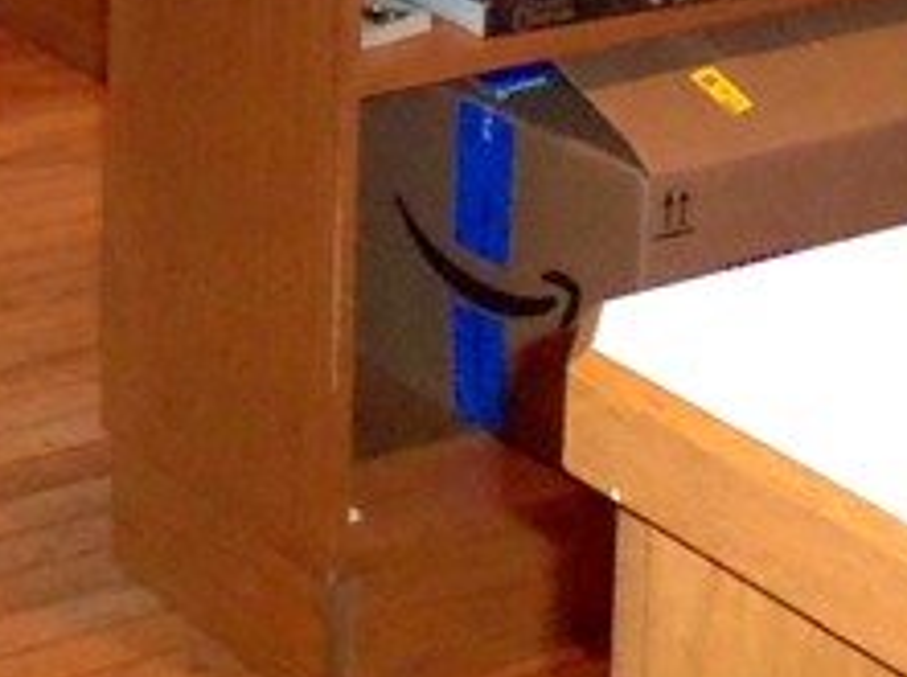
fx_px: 3401
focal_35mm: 130
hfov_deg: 15.1
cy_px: -722
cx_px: 176
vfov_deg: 10.4
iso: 200
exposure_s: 1/60
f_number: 3.3
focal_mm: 5.1
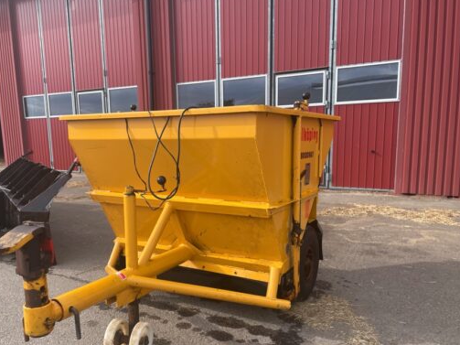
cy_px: 200
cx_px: 196
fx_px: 412
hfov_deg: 58.1
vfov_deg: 45.3
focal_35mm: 31
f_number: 1.6
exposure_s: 1/1276
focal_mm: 4.2
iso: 32
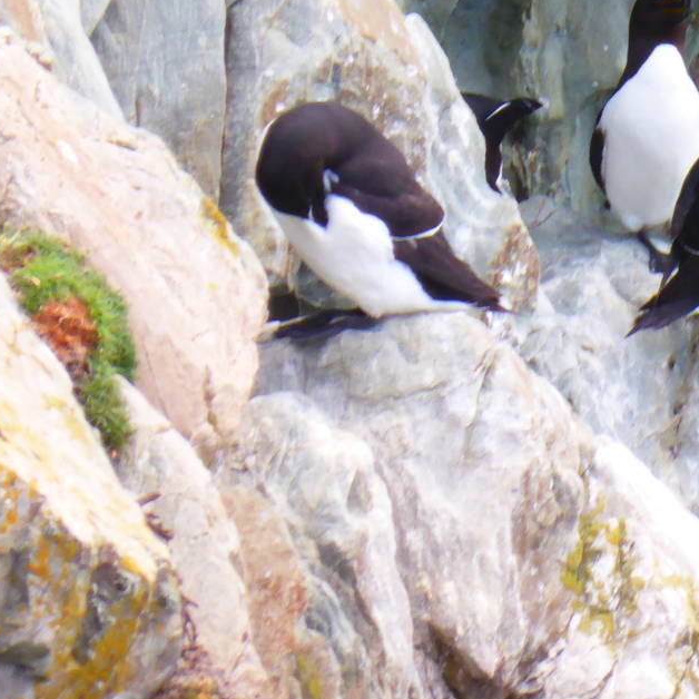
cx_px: 681
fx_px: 24696
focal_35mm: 1081
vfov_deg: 1.6
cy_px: 181
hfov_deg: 1.6
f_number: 6.4
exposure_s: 1/125
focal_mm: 86
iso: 200
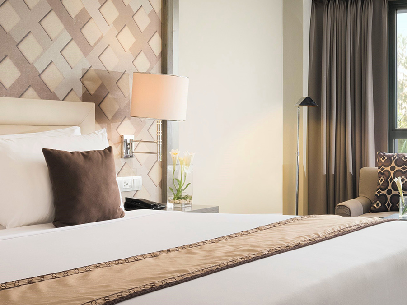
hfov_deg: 30.8
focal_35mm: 59
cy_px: 127
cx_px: 390
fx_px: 694
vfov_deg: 24.8
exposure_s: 1/2
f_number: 13
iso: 200
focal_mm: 23
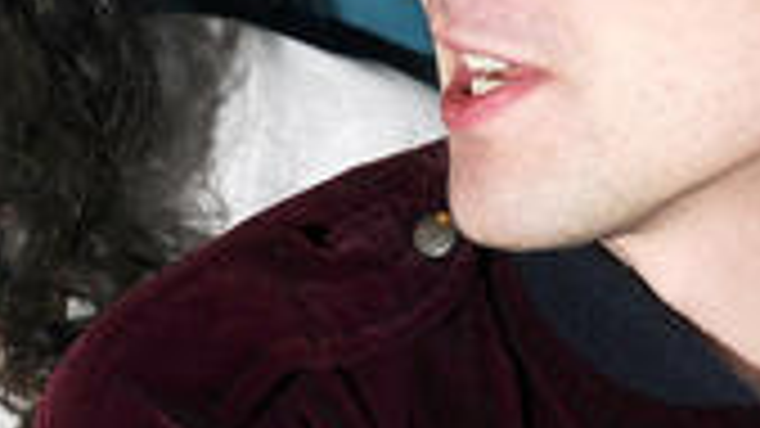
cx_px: 162
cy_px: -255
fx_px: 2881
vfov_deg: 8.3
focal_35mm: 143
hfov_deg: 14.9
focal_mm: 24
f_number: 9
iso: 200
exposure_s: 1/250
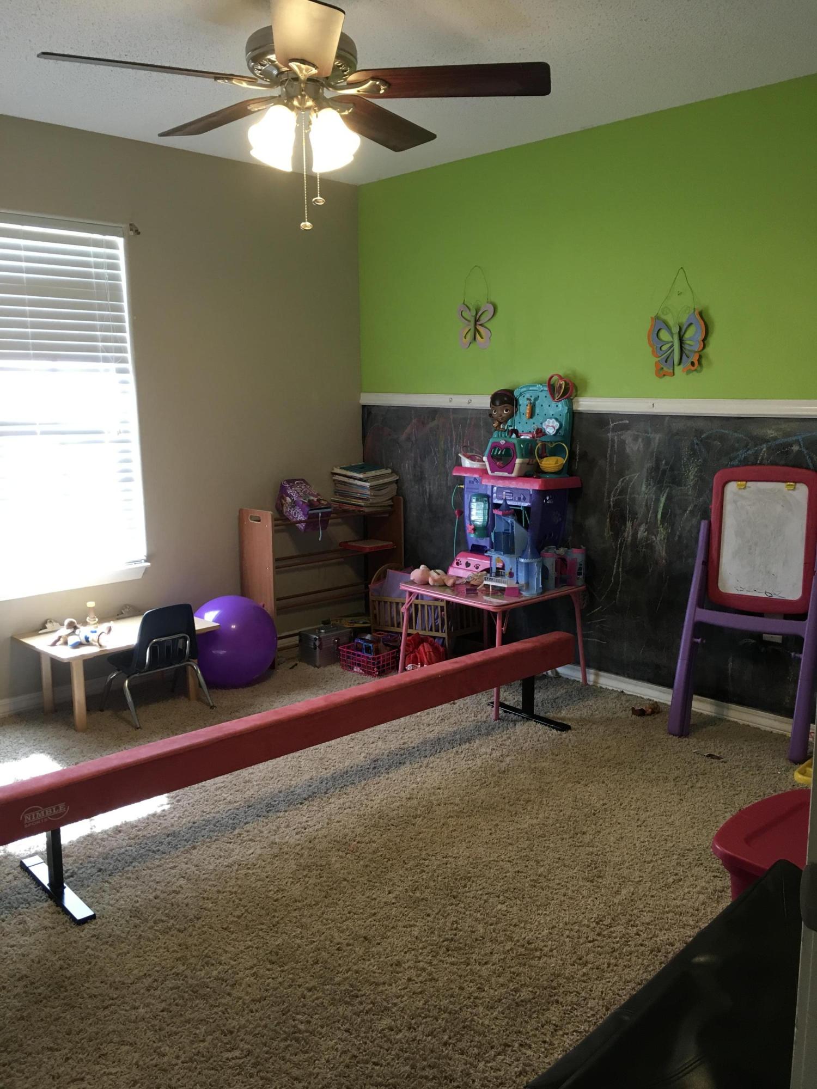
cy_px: 544
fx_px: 913
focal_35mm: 29
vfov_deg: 61.7
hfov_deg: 48.2
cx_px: 408
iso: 80
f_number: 2.2
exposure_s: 1/30
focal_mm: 4.15
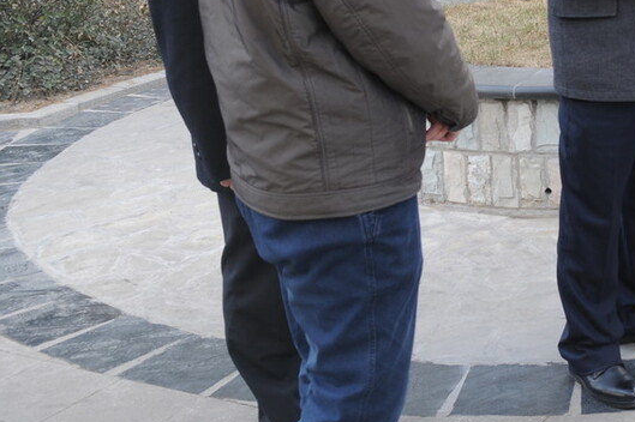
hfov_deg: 27.4
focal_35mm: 68
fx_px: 1199
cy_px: -7
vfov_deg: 19.4
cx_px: 681
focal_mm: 20
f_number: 5
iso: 200
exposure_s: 1/100
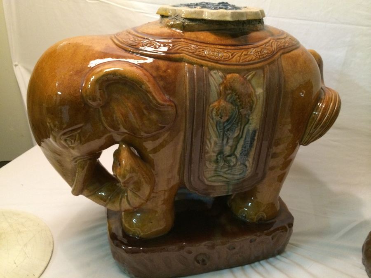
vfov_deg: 46.8
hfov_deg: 60.0
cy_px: 139
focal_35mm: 30
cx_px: 186
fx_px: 322
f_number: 2.2
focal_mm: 4.12
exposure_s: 1/15
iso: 320
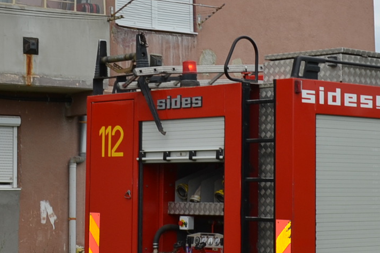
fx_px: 1129
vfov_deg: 12.8
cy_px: 70
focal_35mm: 107
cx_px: 220
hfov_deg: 19.1
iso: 100
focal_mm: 22
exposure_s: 1/200
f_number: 8
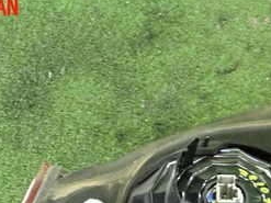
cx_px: 148
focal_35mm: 73
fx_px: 571
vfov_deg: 19.1
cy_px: 241
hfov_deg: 26.7
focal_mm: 5.4
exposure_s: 1/30
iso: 800
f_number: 2.3
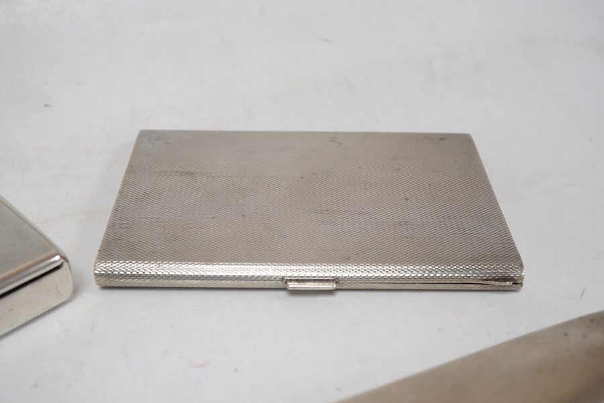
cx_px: 302
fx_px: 755
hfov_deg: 43.6
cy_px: 202
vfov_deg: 29.9
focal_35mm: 45
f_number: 10
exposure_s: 1/125
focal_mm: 30
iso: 1250
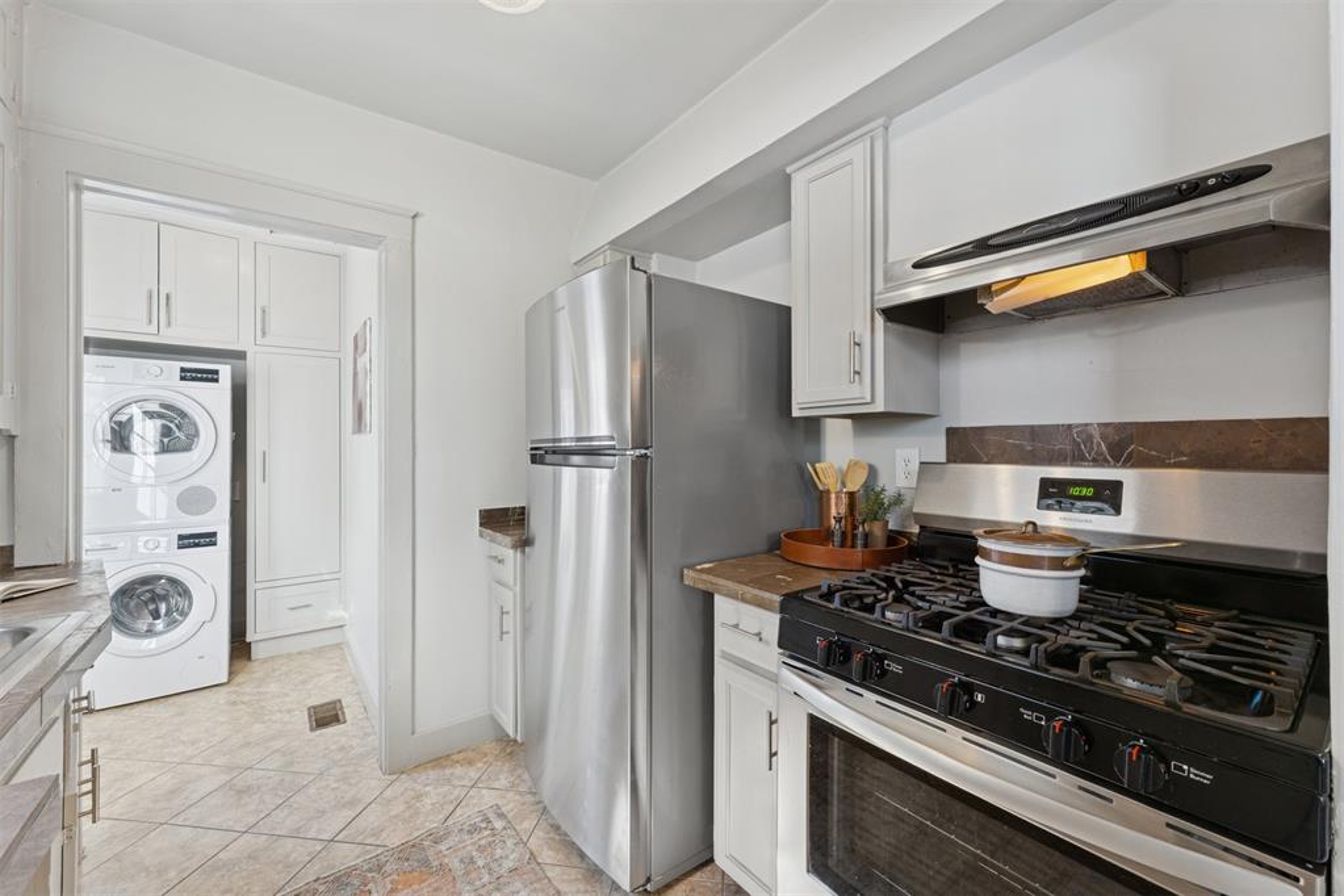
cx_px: 672
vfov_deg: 81.2
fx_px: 523
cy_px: 448
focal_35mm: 14
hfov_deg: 104.3
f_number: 10
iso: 200
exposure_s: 1/20
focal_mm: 14
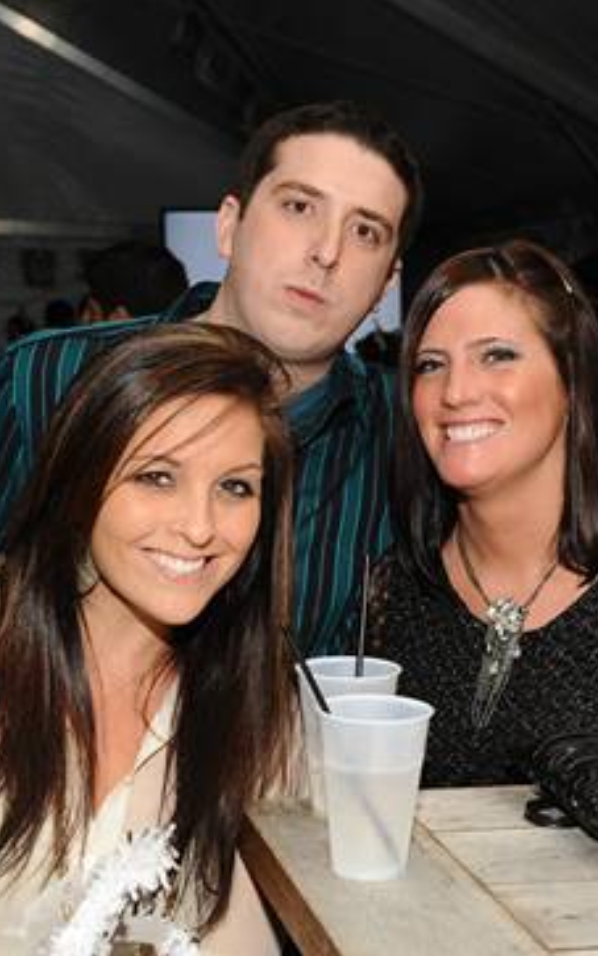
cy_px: 477
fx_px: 1772
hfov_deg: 19.1
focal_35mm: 68
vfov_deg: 30.2
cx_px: 353
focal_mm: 44
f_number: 6.7
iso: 1100
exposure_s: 1/250
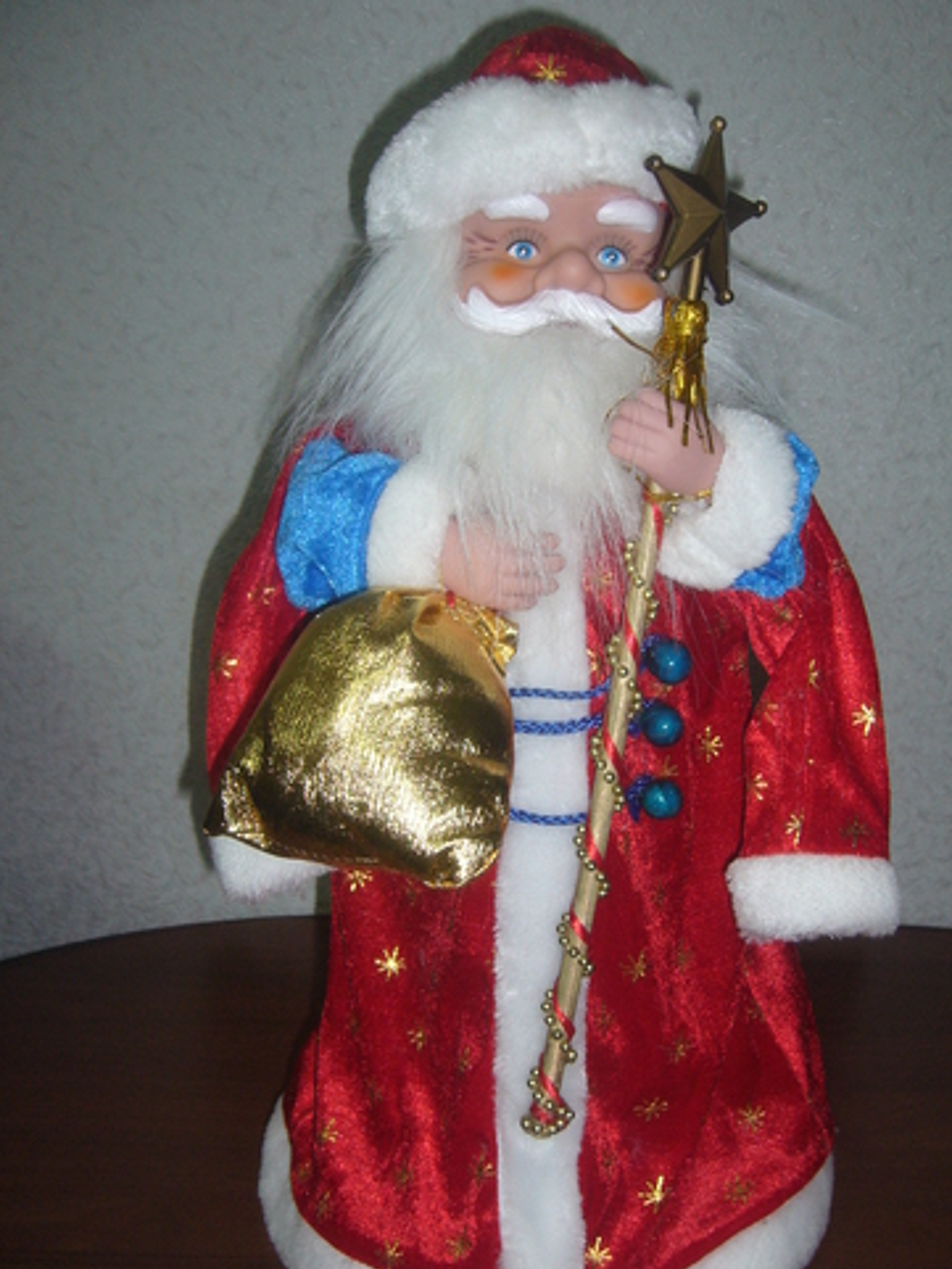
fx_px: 1466
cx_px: 542
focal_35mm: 40
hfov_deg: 35.9
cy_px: 694
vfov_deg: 46.7
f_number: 2.8
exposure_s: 1/30
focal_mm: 5.8
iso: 100
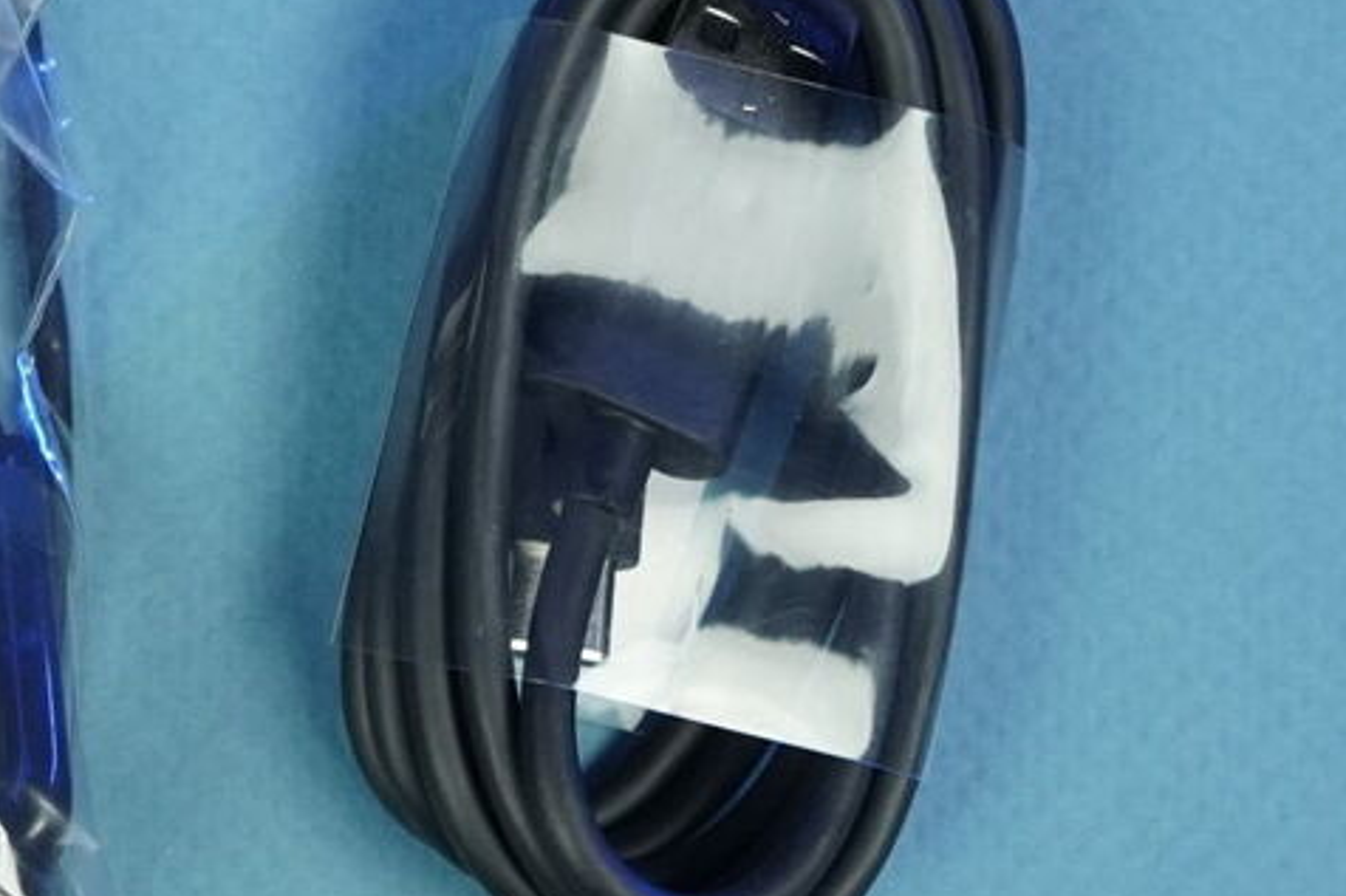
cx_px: -390
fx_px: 4373
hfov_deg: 16.6
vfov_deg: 11.5
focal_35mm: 117
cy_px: 958
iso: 2500
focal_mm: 29
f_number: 7.1
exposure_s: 1/160
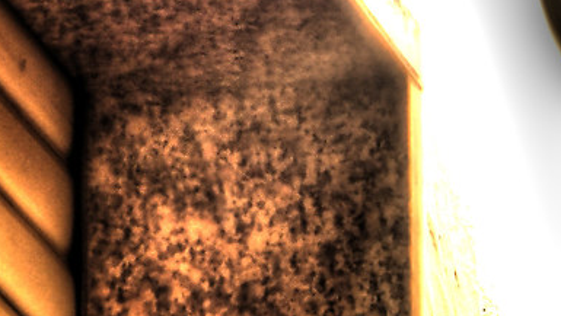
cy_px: 516
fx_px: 10195
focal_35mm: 685
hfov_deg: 3.1
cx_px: 787
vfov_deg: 1.8
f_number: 6.3
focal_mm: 70
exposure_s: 1.6
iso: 200
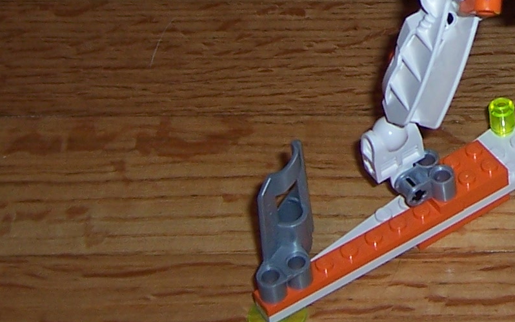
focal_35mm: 101
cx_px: 616
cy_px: -115
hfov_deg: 19.4
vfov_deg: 12.5
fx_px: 1418
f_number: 2.8
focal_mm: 5.5
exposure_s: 1/60
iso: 80
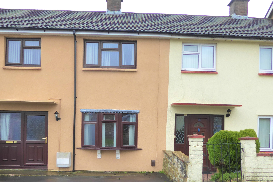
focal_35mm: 35
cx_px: 138
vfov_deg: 37.1
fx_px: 265
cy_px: 131
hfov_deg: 54.4
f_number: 3.3
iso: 80
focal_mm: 4.3
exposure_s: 1/125
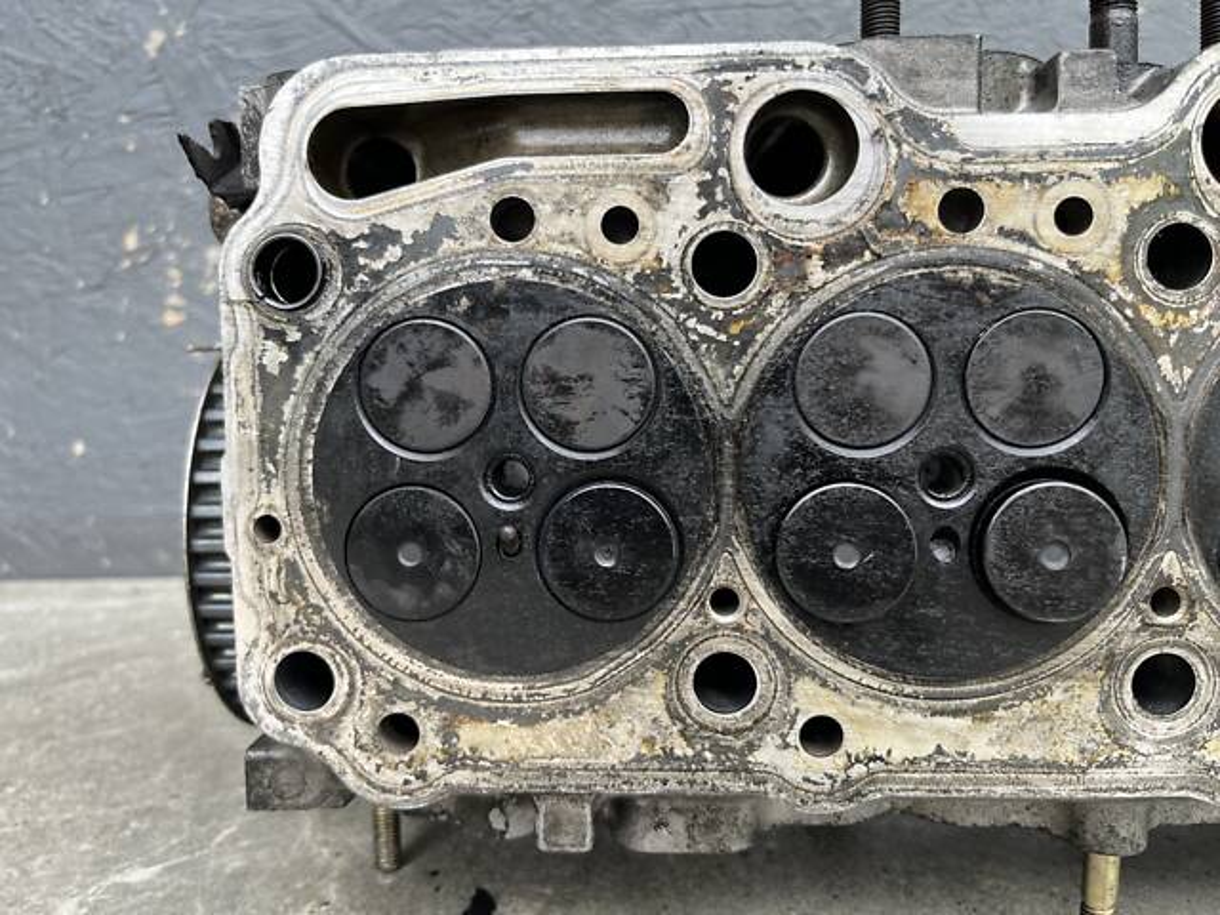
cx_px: 610
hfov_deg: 67.3
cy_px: 458
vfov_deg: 53.1
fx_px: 916
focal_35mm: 26
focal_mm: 5.1
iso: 32
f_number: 1.6
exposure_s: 1/129
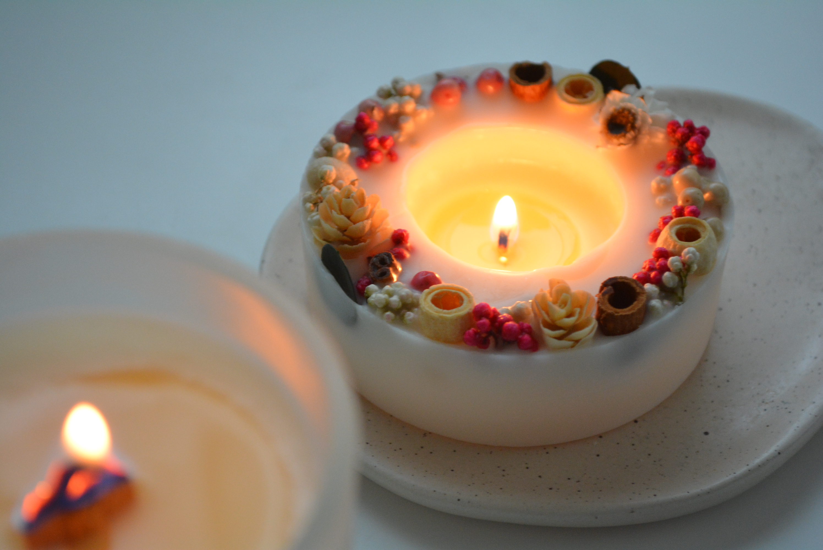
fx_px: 1887
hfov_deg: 24.6
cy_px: 275
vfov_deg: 16.6
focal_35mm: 82
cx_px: 412
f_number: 5.6
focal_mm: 55
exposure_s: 1/20
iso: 1600
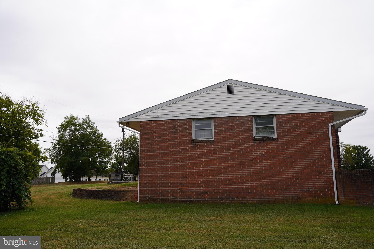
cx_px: 187
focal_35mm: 30
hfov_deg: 62.8
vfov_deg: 44.3
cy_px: 124
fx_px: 306
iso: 100
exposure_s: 1/800
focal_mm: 29.5
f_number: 5
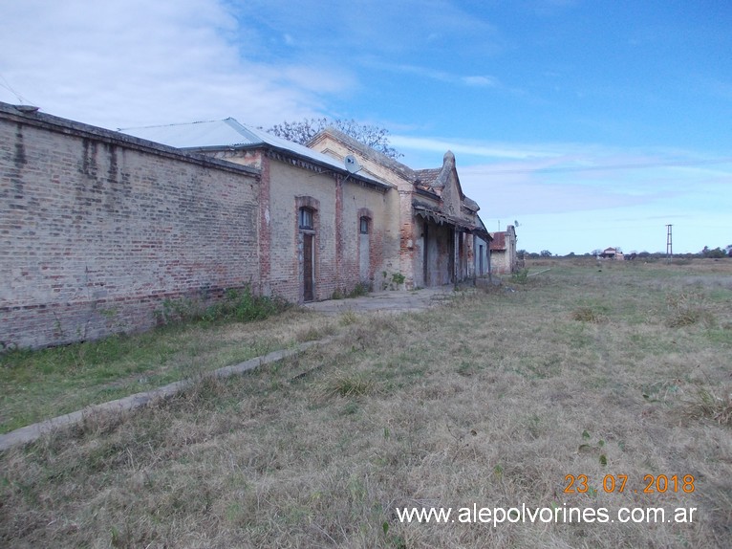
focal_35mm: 28
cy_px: 274
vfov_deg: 49.7
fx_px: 592
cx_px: 366
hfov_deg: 63.5
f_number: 5.4
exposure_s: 1/250
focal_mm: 4
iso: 80
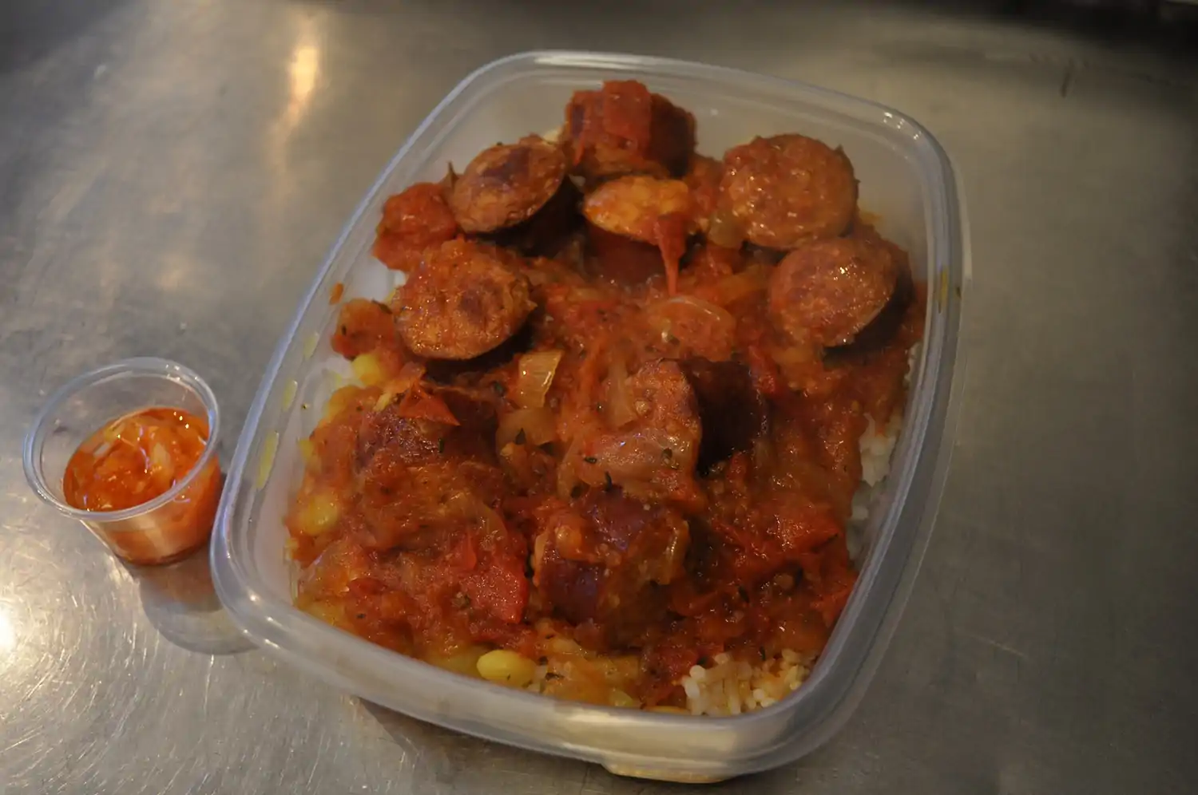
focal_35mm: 42
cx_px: 599
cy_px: 398
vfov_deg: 31.8
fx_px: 1396
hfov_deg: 46.5
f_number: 4.5
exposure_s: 1/80
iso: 400
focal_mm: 28
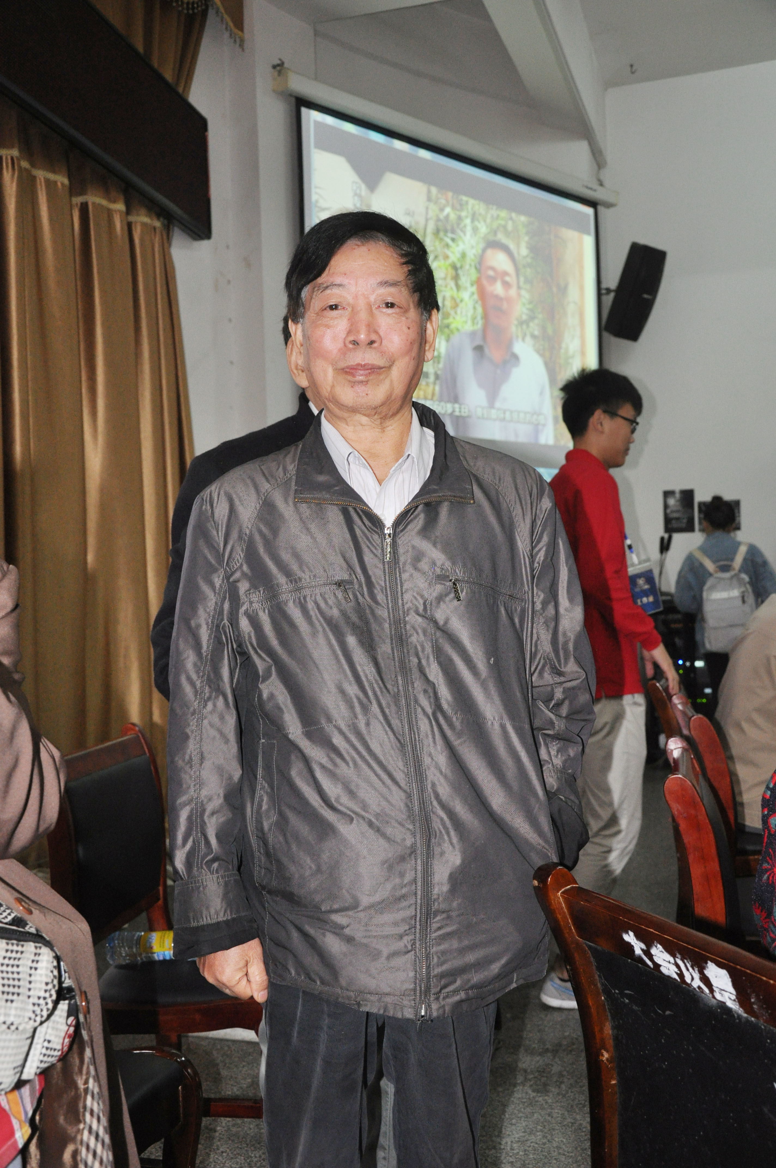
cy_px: 584
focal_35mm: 36
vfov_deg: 53.2
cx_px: 388
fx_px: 1167
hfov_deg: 36.8
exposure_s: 1/60
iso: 800
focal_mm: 24
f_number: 4
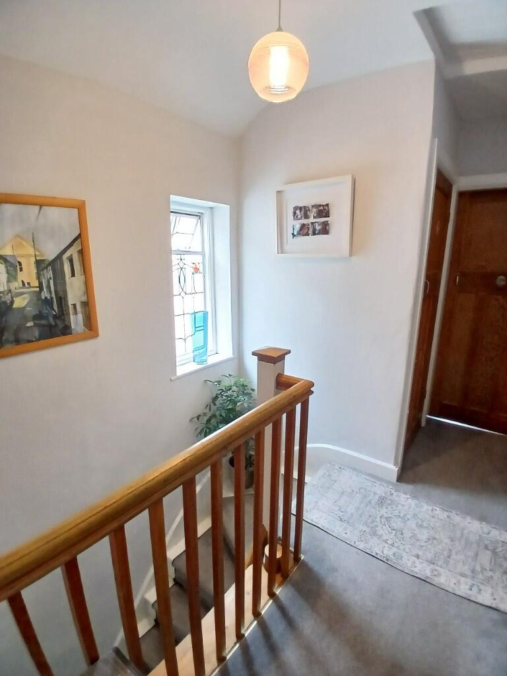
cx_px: 254
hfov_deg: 74.7
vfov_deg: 91.0
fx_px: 332
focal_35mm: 17
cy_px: 338
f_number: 2.2
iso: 250
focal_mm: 1.4
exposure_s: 1/33.3
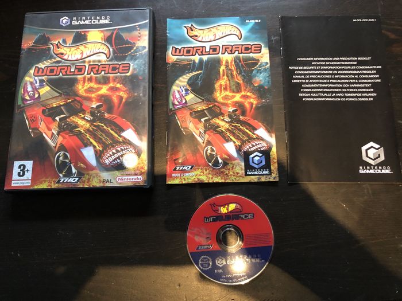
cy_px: 150
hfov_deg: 63.4
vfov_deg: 49.7
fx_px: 325
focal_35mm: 28
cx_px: 201
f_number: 1.8
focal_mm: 4
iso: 100
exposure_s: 1/7
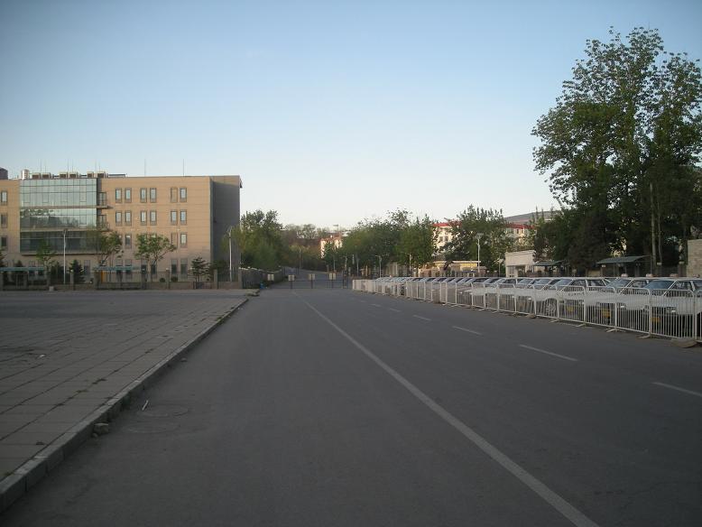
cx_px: 351
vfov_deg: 40.7
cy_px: 264
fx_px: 710
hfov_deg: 52.6
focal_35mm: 35
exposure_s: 1/236
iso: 50
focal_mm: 5.7
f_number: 2.8
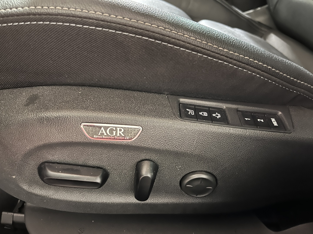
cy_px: 117
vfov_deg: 53.1
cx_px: 156
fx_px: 235
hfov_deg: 67.3
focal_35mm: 26
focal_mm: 5.1
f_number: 1.6
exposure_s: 1/17
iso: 1250
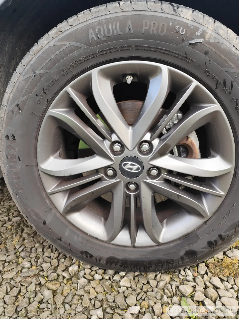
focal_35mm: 23
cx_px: 120
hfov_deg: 58.9
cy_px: 160
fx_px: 212
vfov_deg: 73.9
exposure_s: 1/100
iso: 64
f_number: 1.65
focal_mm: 6.14
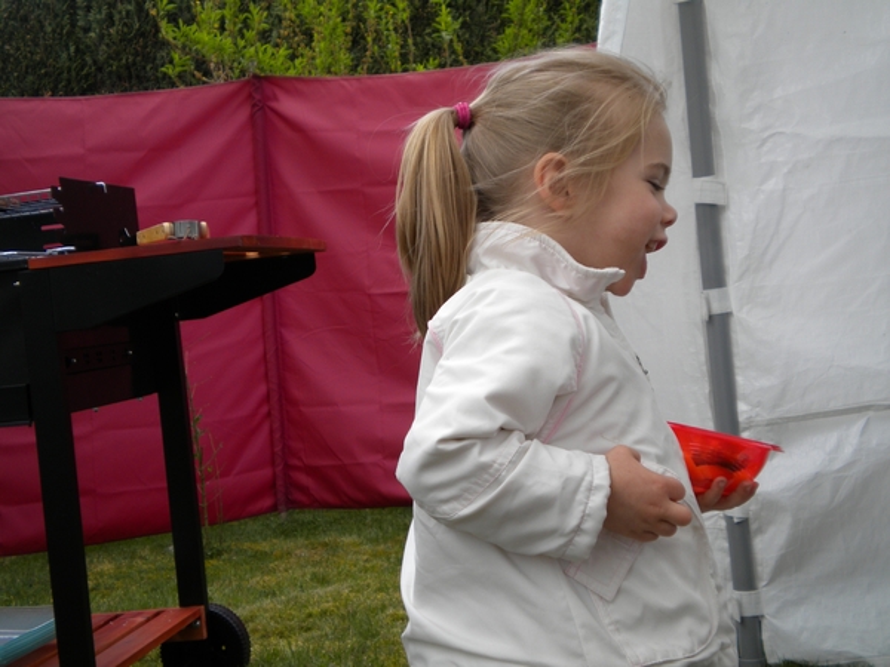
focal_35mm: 52
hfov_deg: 36.8
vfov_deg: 28.0
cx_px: 445
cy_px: 334
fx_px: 1337
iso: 80
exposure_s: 1/355
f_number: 3.9
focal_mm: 9.3
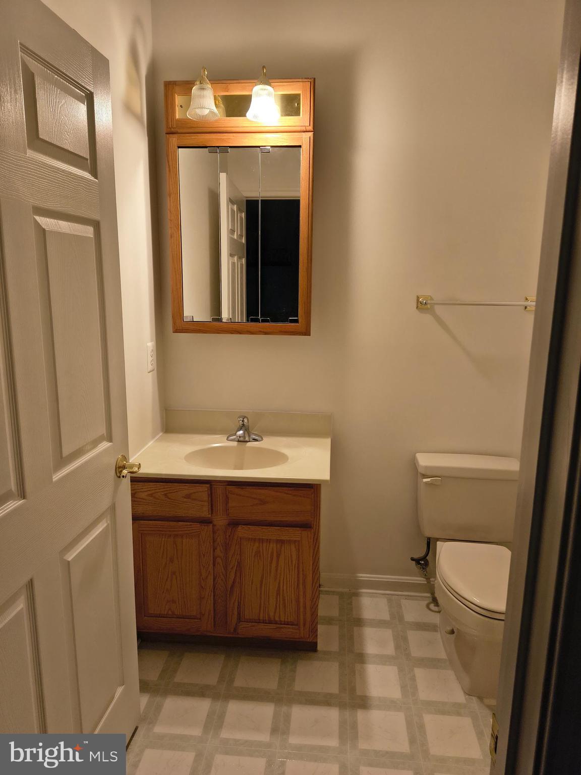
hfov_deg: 56.8
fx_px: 537
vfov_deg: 71.6
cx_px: 290
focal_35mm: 24
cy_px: 388
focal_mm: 5.56
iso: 676
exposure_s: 1/120
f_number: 1.8
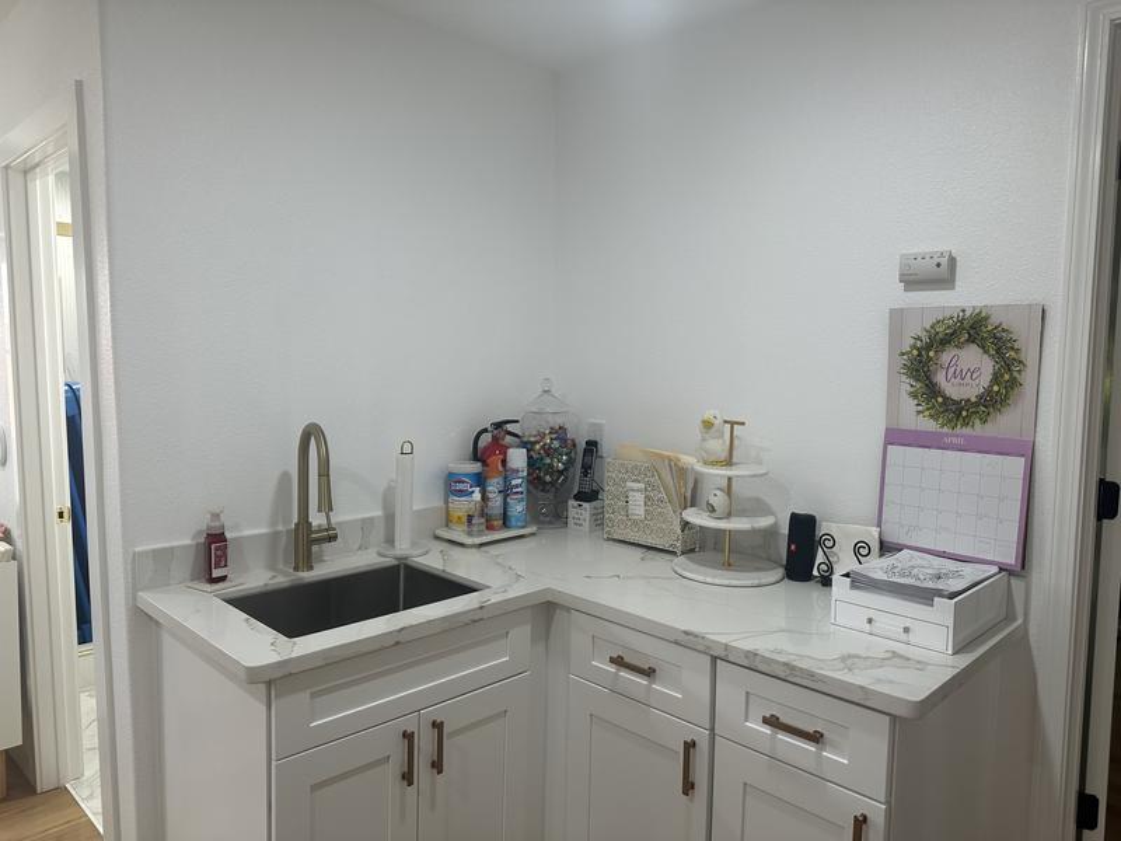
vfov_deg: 56.8
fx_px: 777
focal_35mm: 24
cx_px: 560
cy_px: 420
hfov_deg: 71.6
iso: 160
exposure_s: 1/120
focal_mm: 6.86
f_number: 1.78
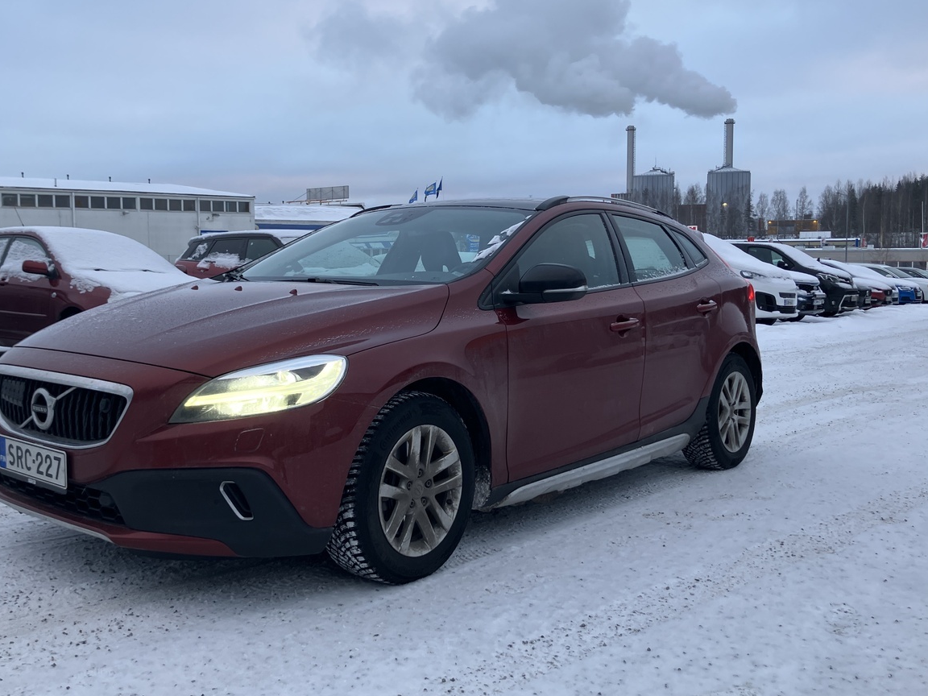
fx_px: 938
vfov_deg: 40.7
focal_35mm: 35
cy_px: 338
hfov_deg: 52.5
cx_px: 410
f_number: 1.8
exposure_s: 1/100
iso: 32
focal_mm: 3.99
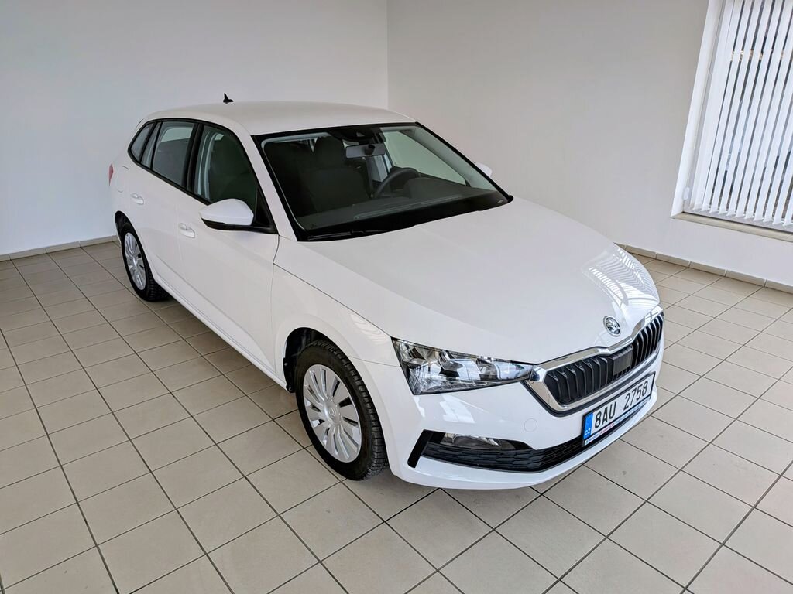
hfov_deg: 71.6
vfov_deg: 56.8
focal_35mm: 24
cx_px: 396
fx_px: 550
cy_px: 297
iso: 25
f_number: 1.7
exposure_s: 1/540
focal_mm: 4.53
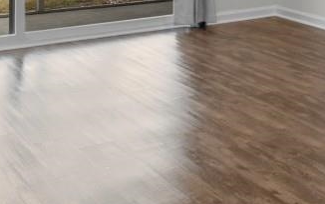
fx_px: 673
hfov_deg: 22.3
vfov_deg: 15.4
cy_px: -133
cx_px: 488
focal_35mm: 76
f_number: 4.5
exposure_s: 1
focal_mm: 10
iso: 100
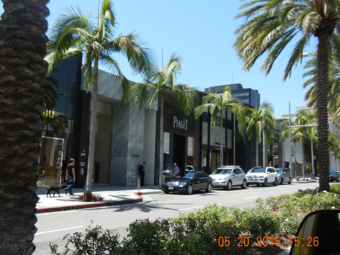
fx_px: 354
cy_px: 120
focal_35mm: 36
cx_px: 140
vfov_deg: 39.7
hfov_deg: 51.1
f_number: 3.5
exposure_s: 1/816
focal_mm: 5.4
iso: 160
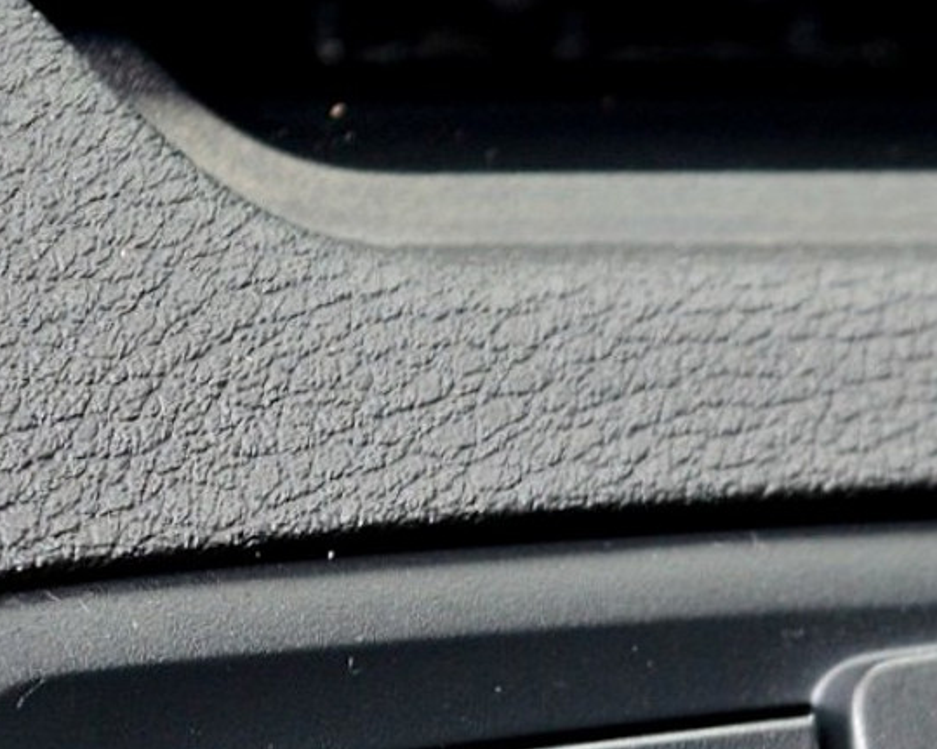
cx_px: 1173
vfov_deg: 5.6
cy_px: 1097
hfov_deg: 7.0
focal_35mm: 276
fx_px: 7643
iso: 800
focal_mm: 55
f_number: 5.6
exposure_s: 1/60
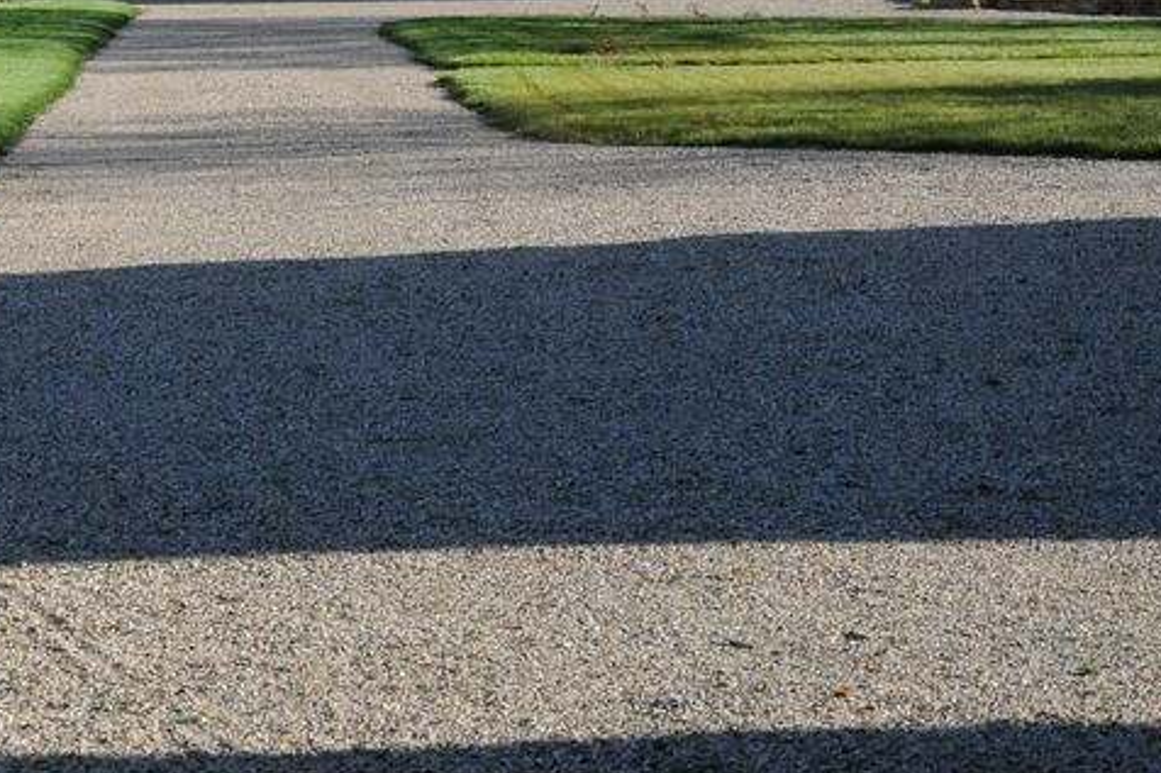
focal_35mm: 145
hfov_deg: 13.8
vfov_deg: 9.3
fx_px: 4674
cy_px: -273
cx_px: -138
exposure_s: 1/2000
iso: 1000
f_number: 6.3
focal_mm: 34
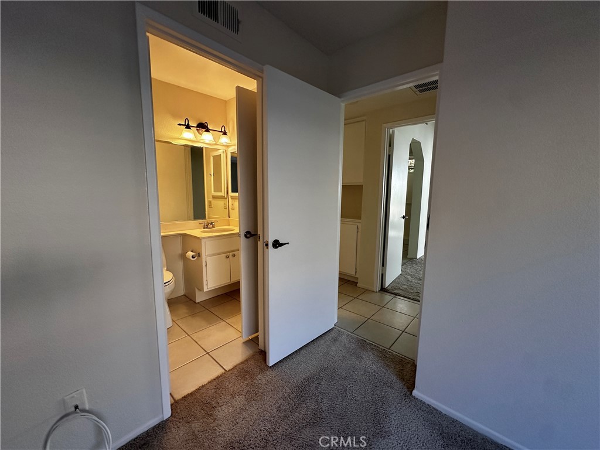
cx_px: 300
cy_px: 225
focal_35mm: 14
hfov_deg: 102.1
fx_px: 243
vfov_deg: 85.7
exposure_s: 1/120
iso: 160
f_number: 2.2
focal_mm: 2.22
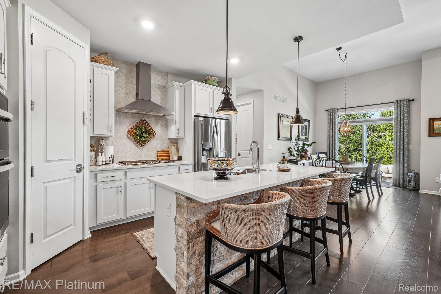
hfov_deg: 100.4
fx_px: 184
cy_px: 147
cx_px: 220
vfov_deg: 77.3
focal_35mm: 15
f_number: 9.5
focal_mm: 10
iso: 400
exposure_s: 1/8
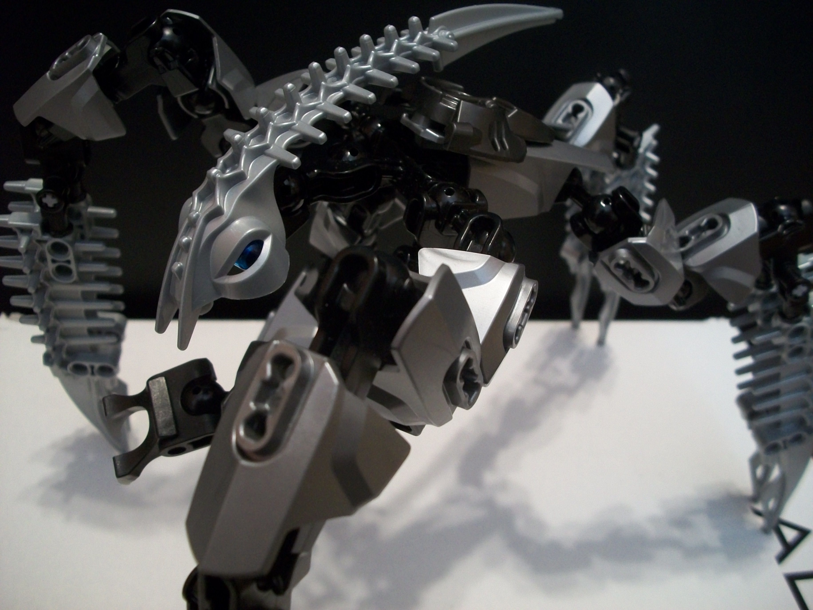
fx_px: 752
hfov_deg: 56.8
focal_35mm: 32
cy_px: 305
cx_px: 406
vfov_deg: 44.2
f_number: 2.9
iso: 160
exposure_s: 1/10
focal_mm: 5.7
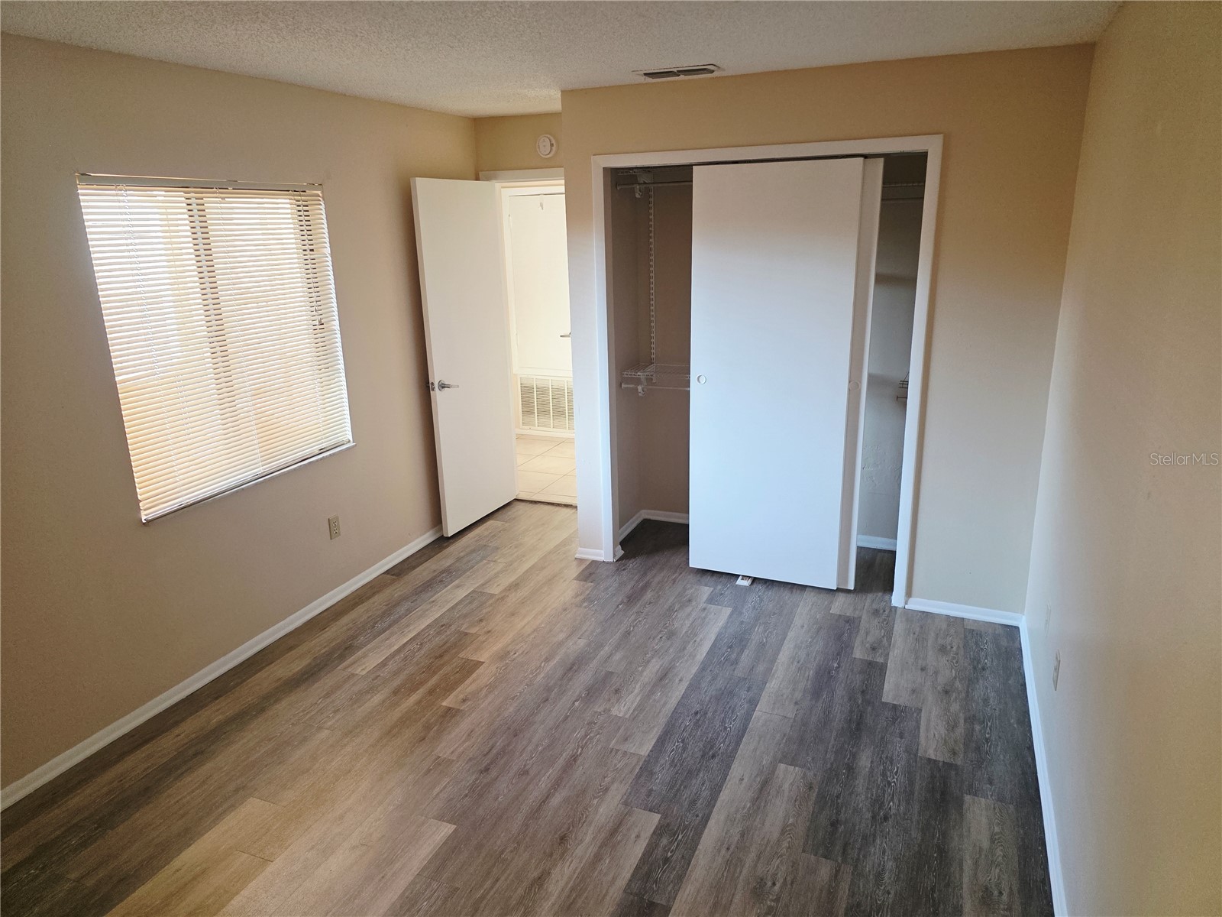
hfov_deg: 73.9
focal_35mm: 23
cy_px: 458
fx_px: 812
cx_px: 611
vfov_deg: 58.9
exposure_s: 1/120
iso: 160
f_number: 1.7
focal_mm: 6.3
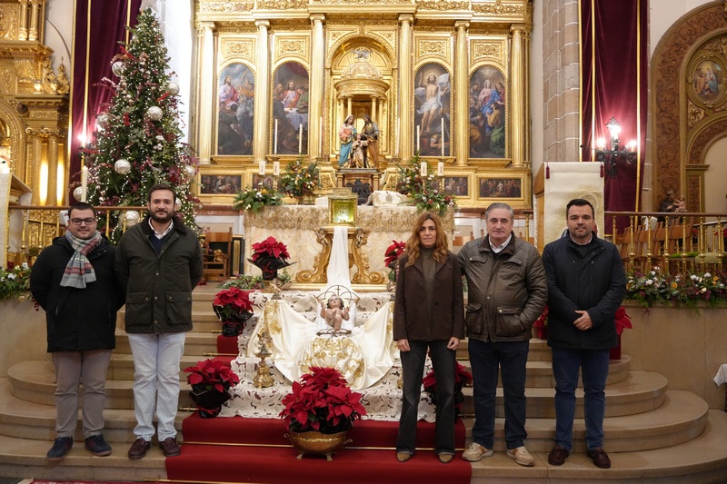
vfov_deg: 43.6
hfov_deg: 61.9
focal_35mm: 30
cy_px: 242
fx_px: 606
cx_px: 364
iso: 6400
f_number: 4
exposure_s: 1/160
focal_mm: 30
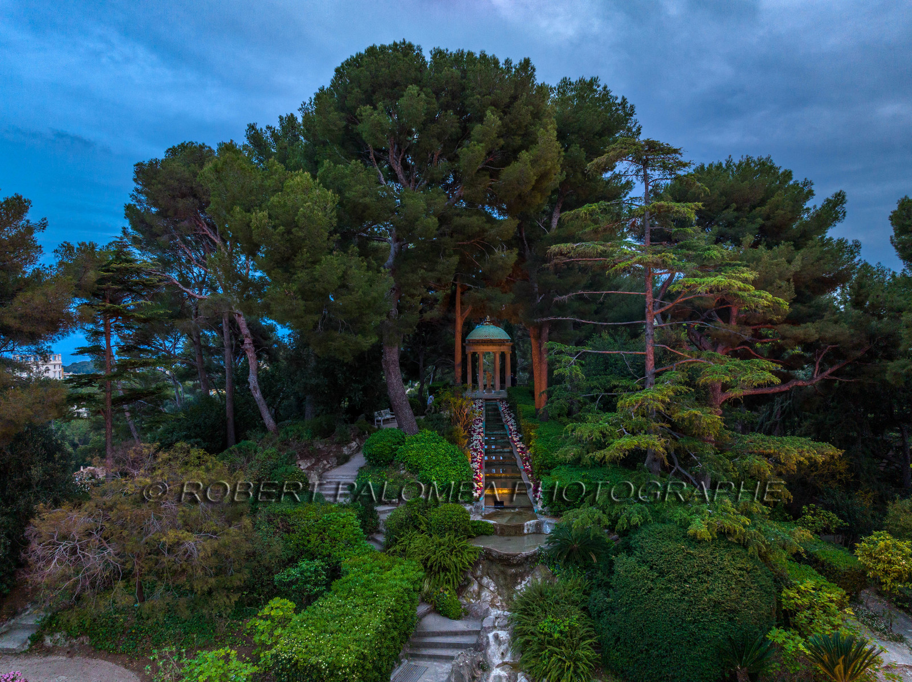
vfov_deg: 56.8
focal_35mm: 24
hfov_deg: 71.6
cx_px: 456
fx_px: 632
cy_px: 341
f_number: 5.6
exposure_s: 1/15
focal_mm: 12.3
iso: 200
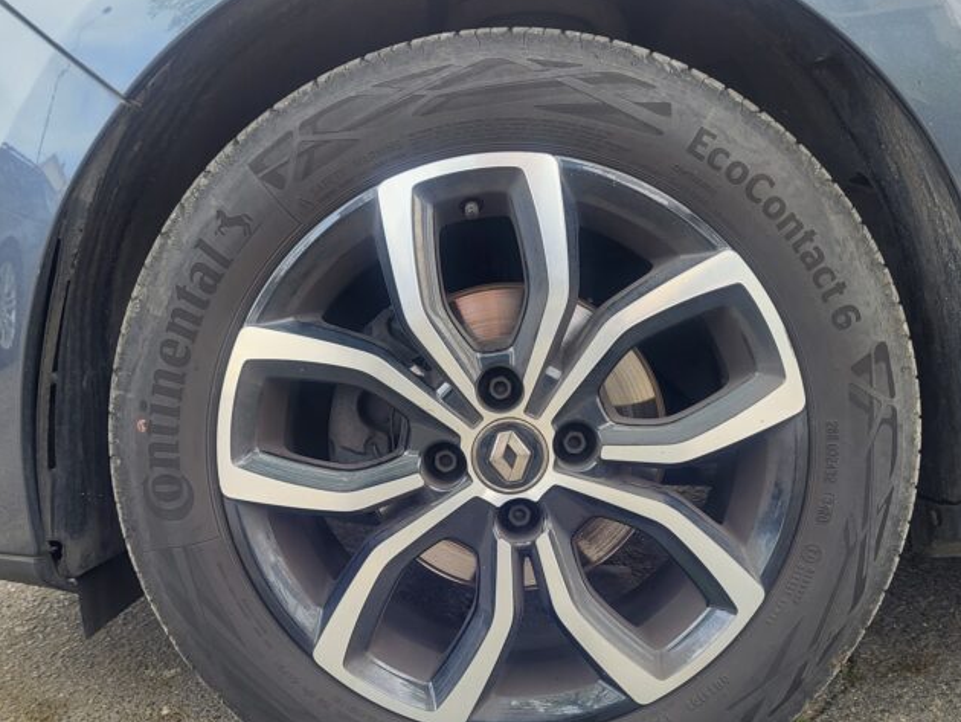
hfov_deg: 55.3
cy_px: 426
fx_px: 916
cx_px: 485
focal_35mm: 33
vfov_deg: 42.8
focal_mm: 5.4
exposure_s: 1/146
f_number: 1.8
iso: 40
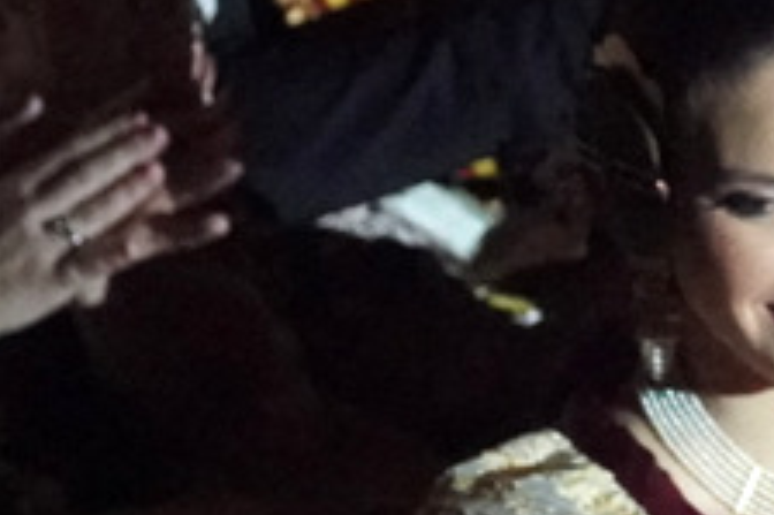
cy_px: 550
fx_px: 23346
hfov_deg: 1.9
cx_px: 577
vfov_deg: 1.3
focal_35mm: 1087
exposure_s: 1/250
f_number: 5.6
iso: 12800
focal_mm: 135
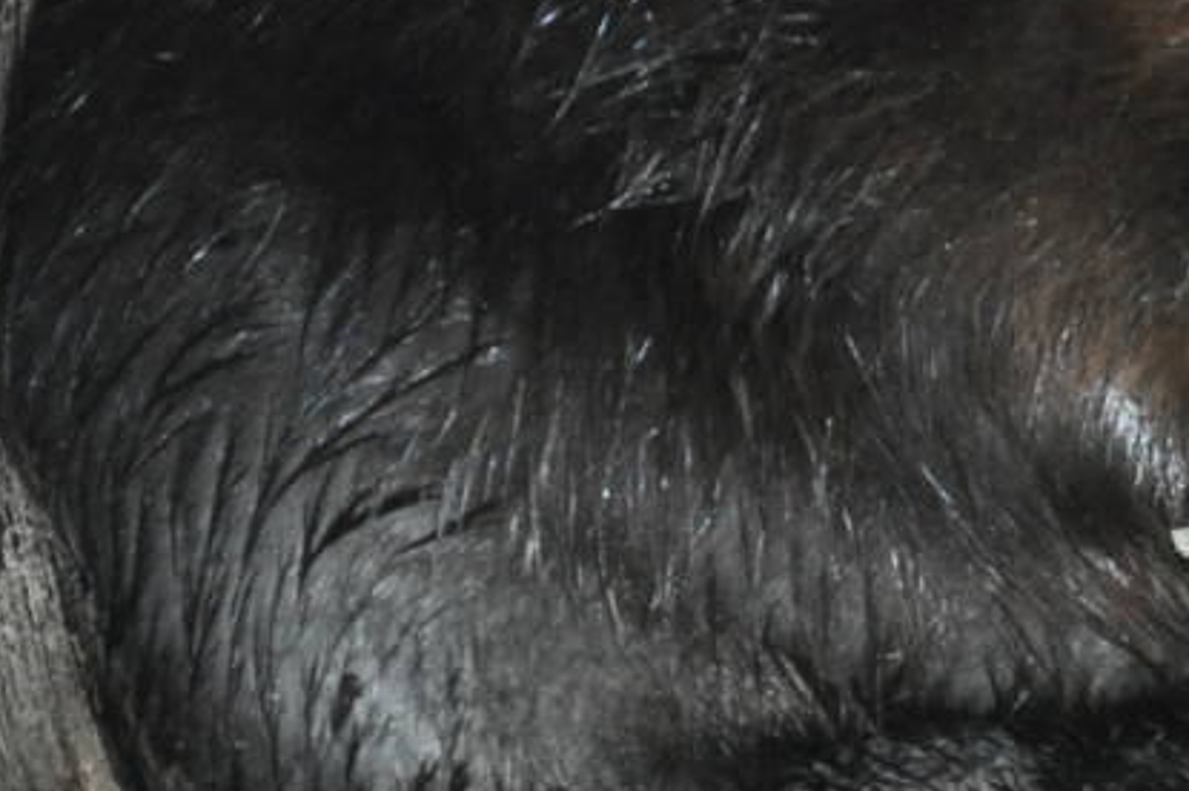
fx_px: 15279
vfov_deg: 3.0
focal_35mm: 463
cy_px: 288
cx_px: 1198
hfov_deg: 4.4
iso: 800
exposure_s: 1/60
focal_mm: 80
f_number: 5.3
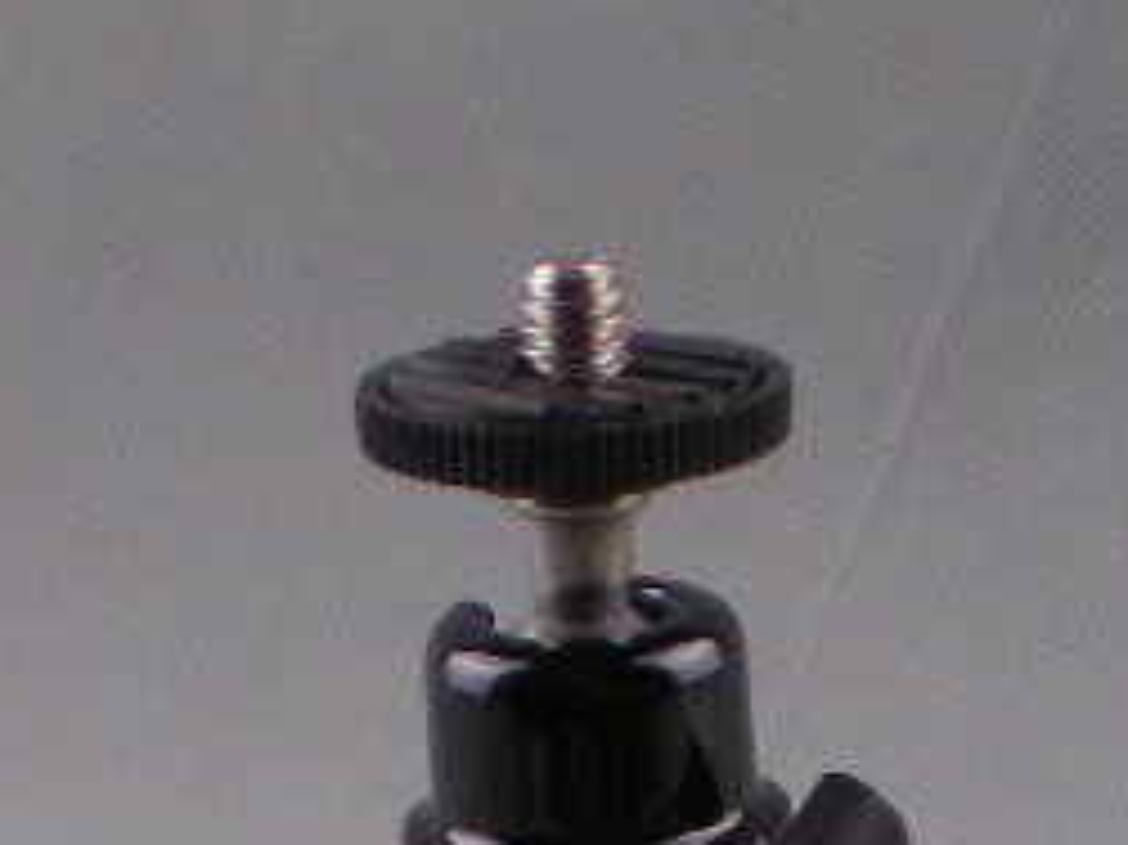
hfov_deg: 12.7
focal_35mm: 155
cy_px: 1681
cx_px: 607
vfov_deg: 9.0
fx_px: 5048
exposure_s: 1/50
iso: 64
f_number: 3.1
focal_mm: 6.3
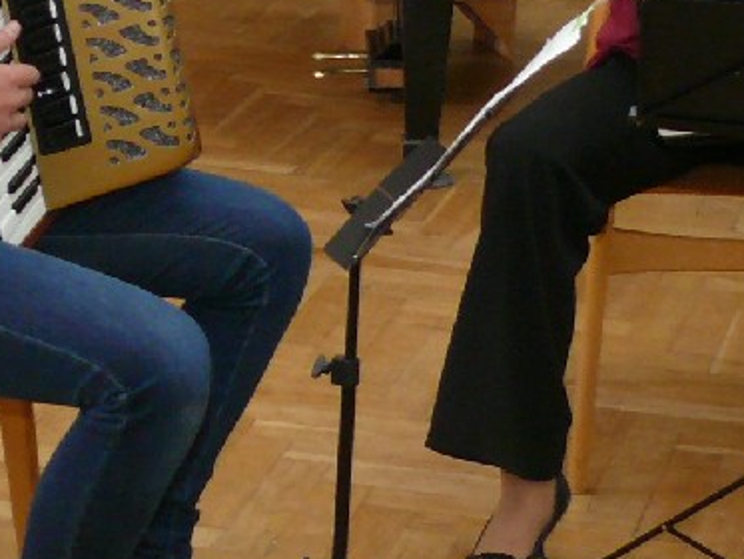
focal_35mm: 161
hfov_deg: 12.3
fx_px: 3461
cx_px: 407
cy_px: 104
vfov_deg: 9.2
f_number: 3.2
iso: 200
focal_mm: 9.2
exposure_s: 1/30
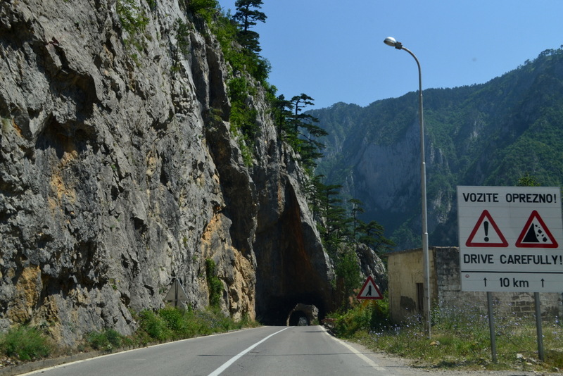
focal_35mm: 33
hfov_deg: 57.2
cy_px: 188
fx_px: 516
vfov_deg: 40.0
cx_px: 282
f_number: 11
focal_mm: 22
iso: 400
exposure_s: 1/320
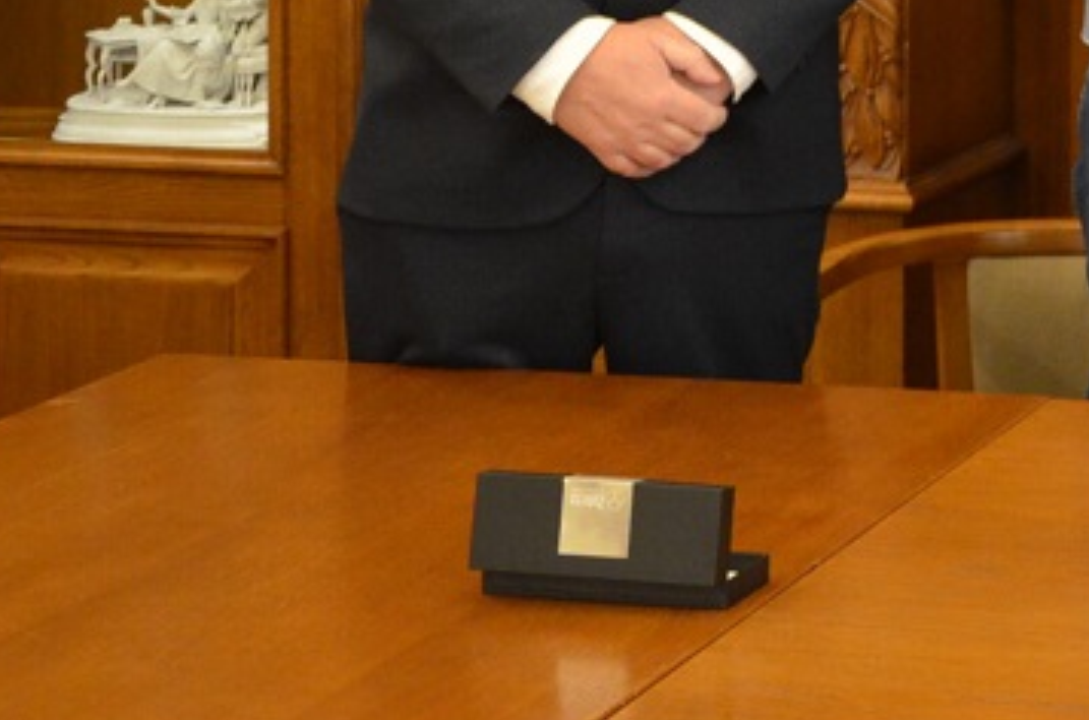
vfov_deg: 10.8
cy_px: -378
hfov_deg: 15.2
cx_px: 1791
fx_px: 3651
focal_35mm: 121
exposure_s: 1/30
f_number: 3.8
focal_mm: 24
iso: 1250
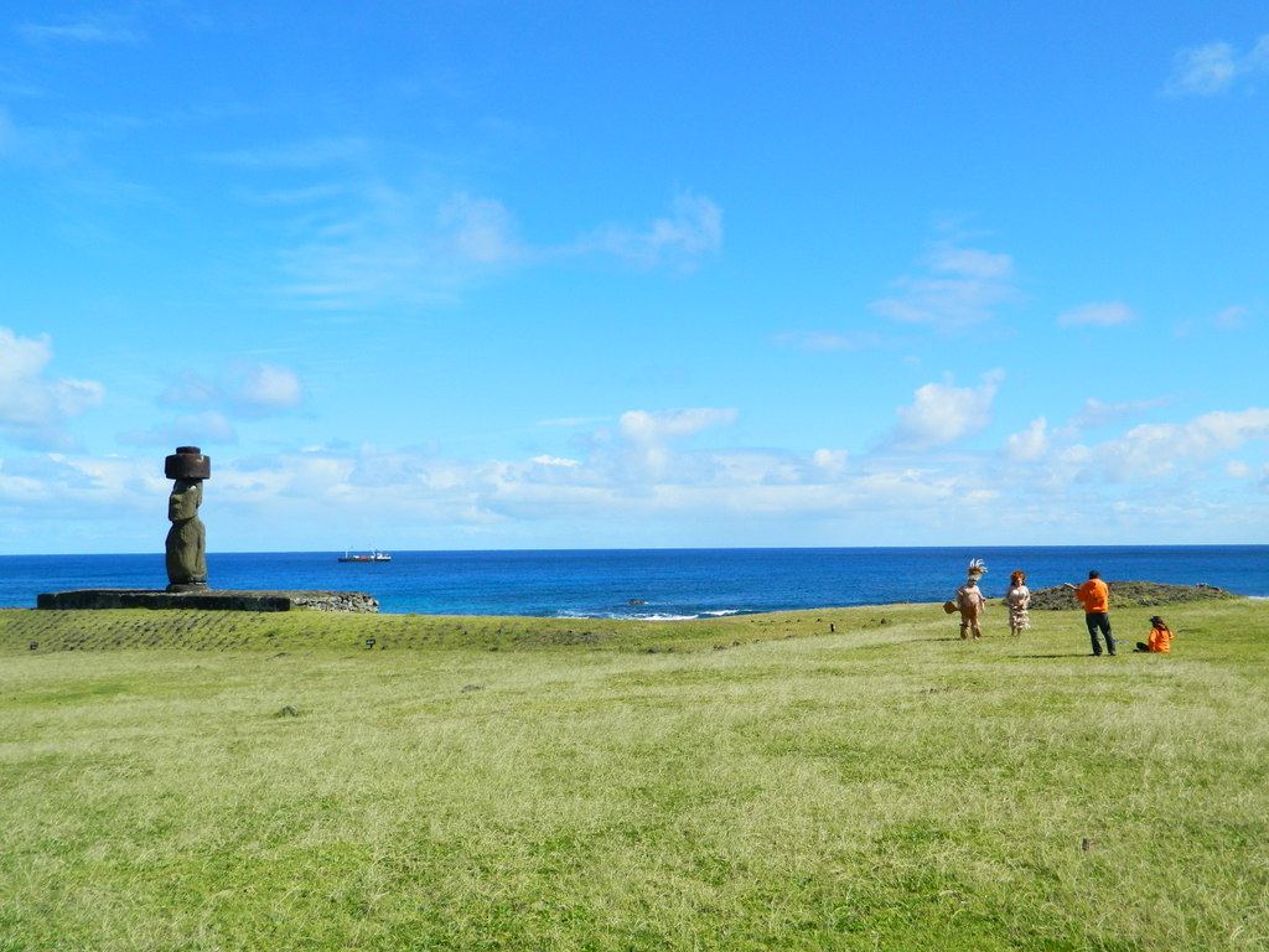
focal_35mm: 31
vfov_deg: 45.4
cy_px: 476
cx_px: 634
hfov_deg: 58.4
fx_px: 1136
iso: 80
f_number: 9.1
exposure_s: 1/160
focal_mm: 5.6
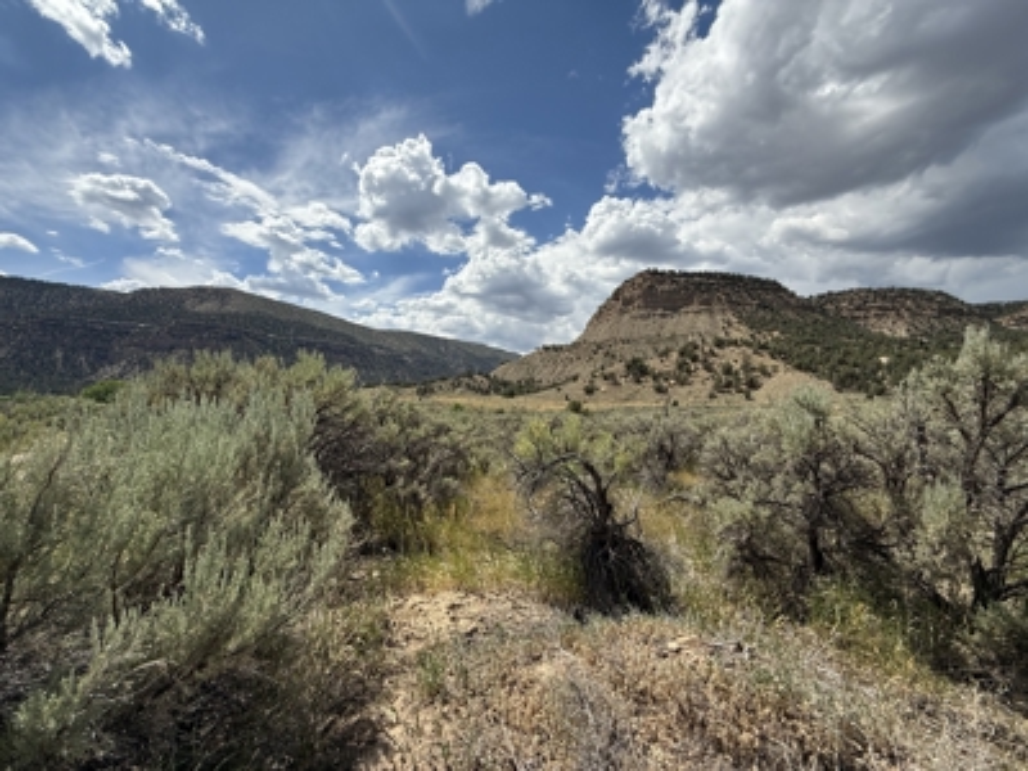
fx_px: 416
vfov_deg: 85.7
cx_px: 514
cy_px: 386
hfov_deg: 102.1
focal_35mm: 14
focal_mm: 2.22
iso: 50
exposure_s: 1/3460
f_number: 2.2
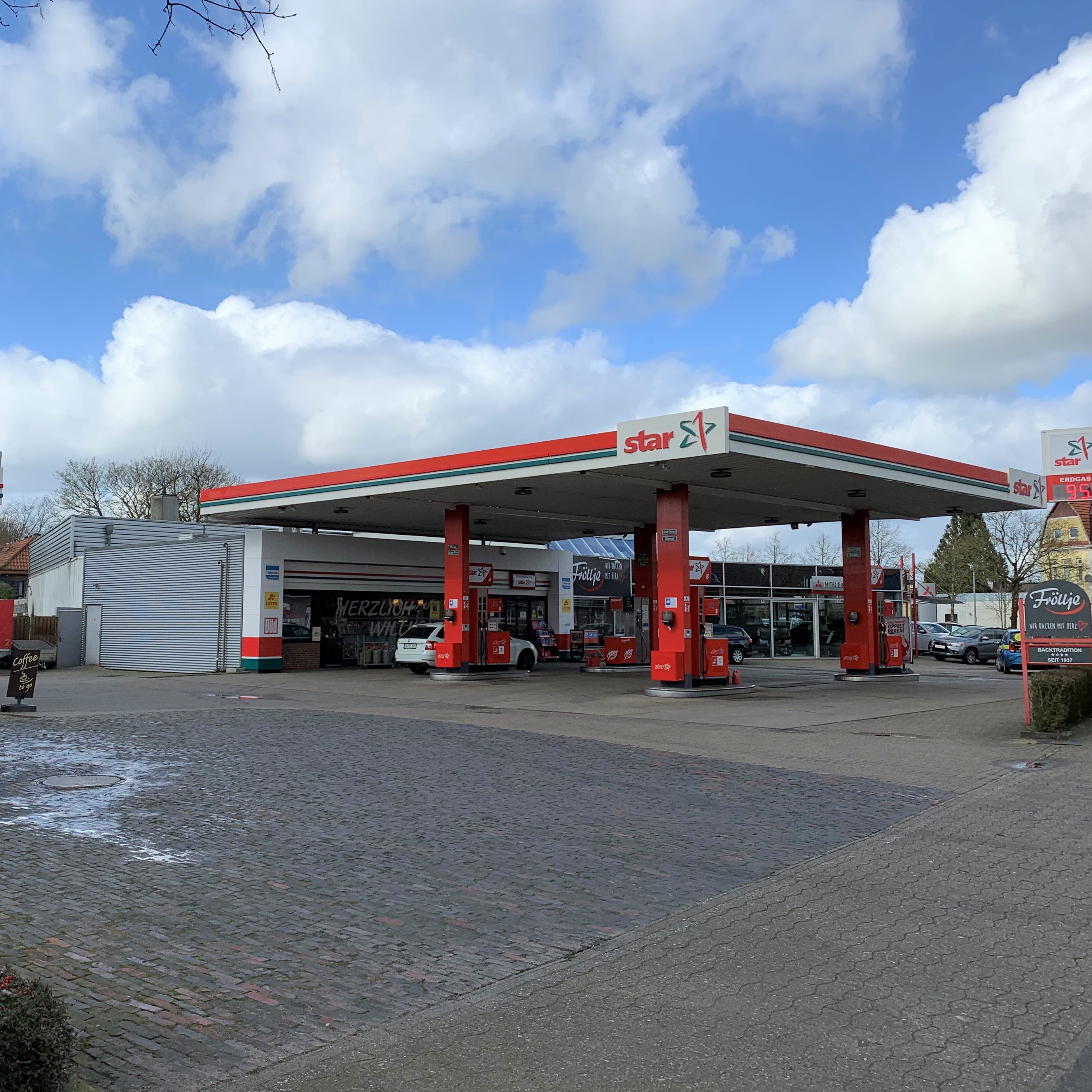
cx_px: 461
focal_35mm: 33
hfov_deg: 49.6
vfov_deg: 49.7
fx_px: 1178
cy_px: 515
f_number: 1.8
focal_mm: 4.25
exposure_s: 1/2364
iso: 25
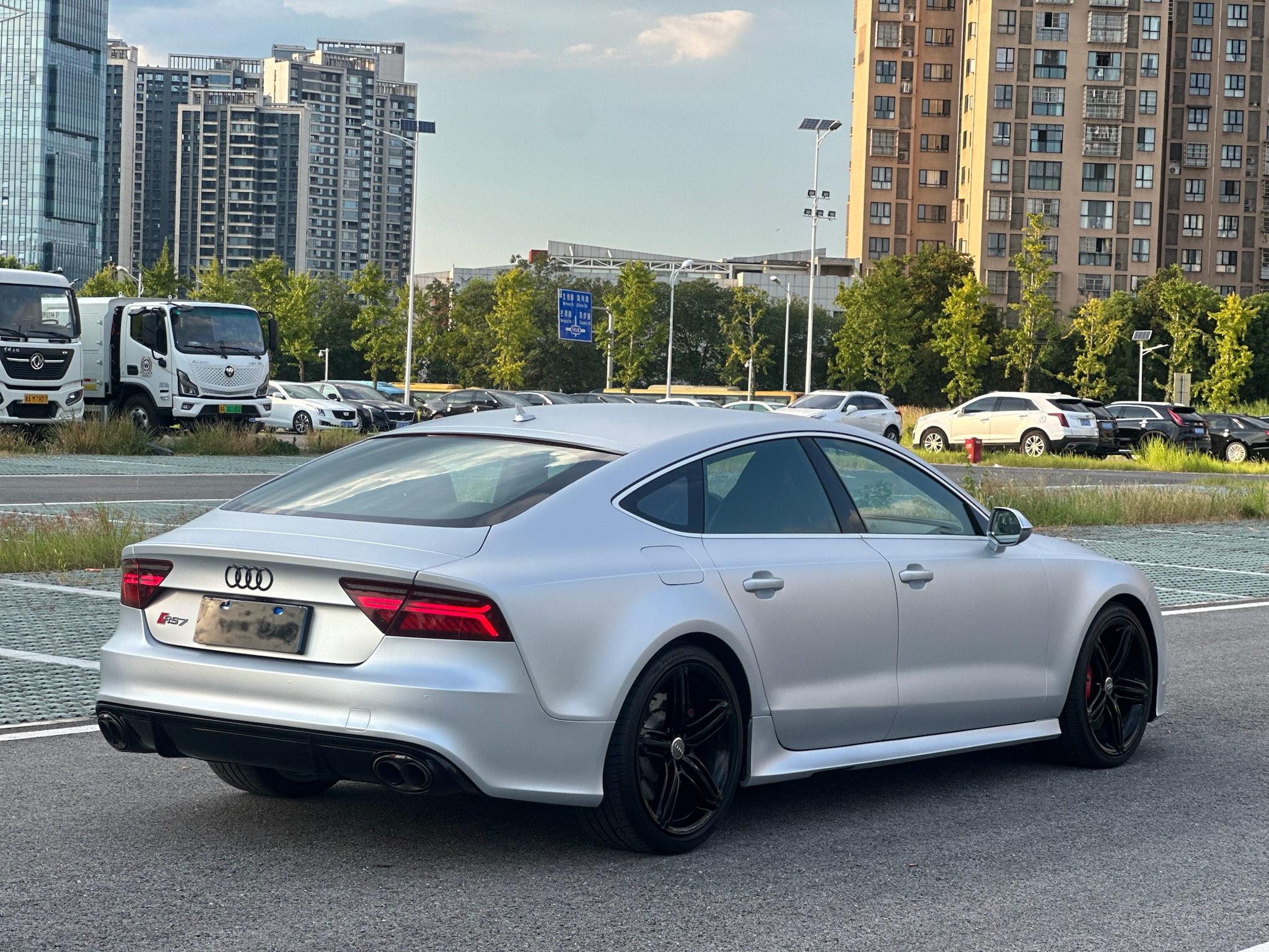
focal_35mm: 77
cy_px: 476
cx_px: 634
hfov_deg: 25.3
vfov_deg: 19.1
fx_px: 2823
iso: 20
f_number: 2.8
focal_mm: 9
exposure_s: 1/138
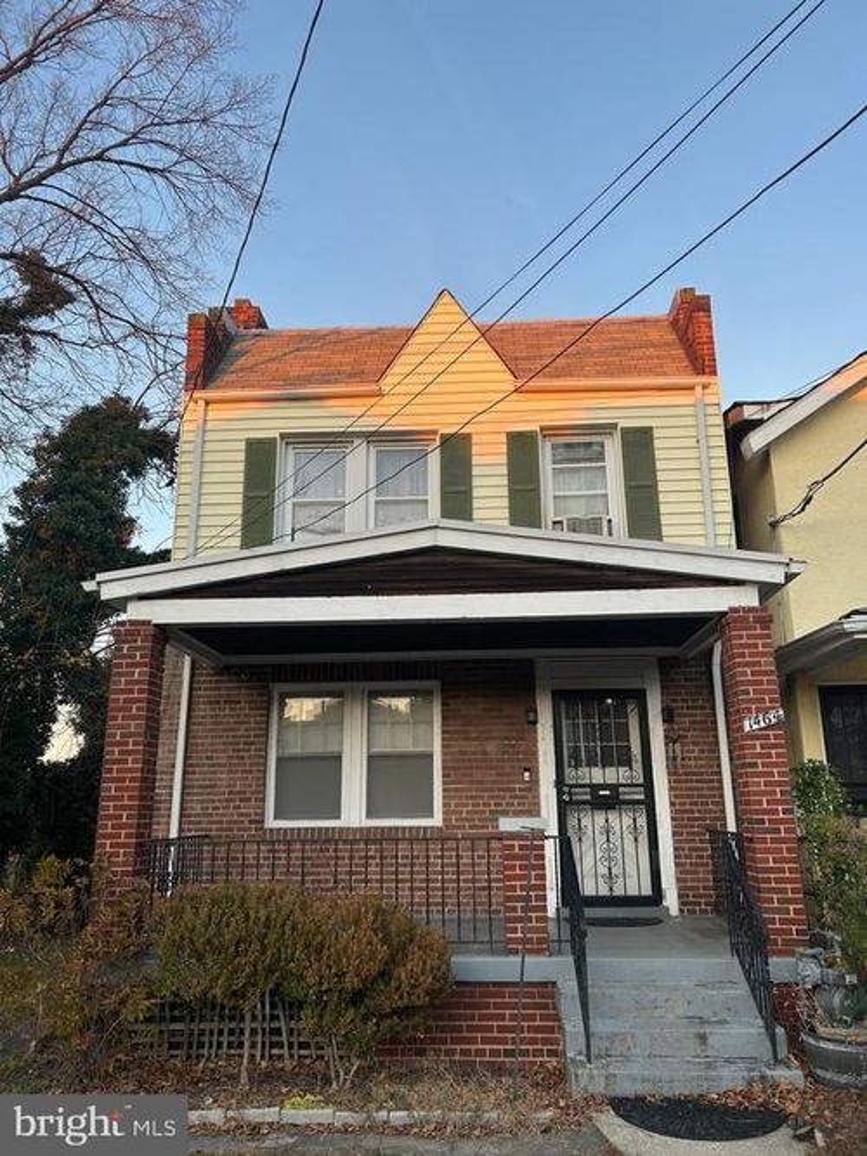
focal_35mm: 26
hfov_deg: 53.0
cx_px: 434
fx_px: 869
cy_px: 578
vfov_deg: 67.3
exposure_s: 1/195
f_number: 1.5
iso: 40
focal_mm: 5.7
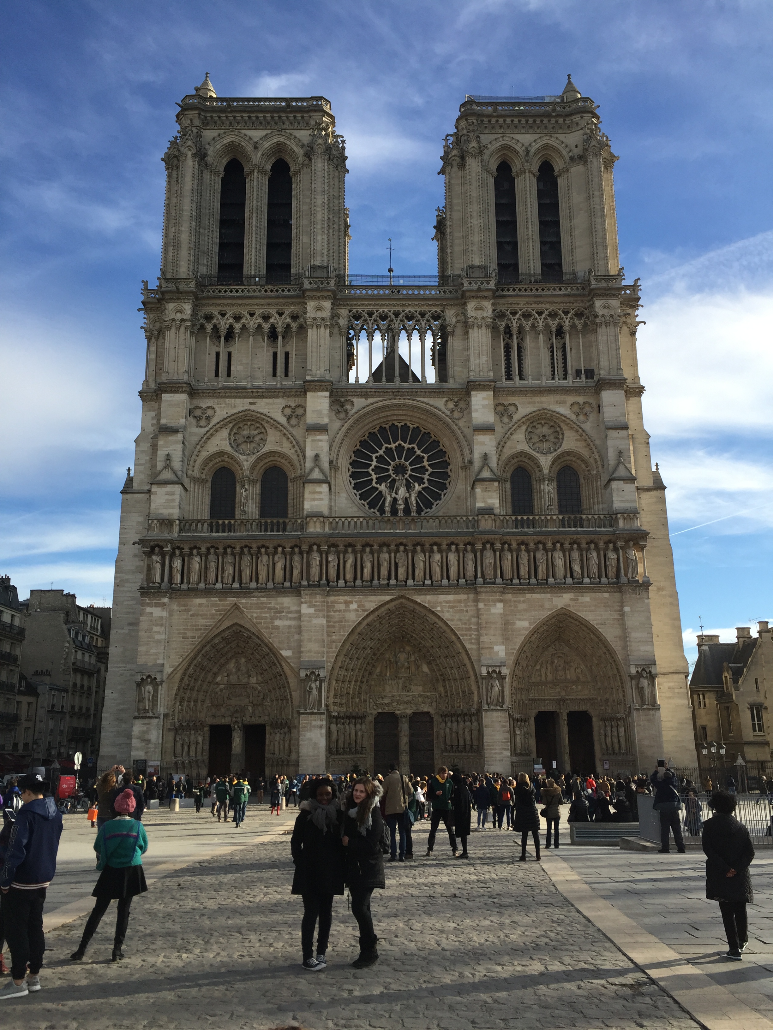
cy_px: 515
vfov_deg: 61.7
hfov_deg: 48.2
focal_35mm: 29
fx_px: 863
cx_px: 386
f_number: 2.2
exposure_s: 1/1412
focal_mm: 4.15
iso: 32
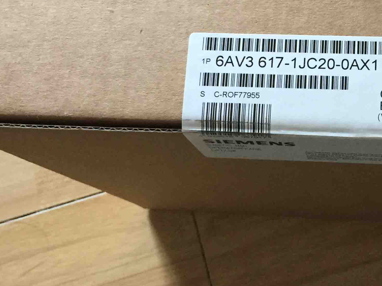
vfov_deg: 22.9
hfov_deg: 29.1
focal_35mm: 64
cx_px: 340
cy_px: 118
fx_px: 706
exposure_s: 1/33
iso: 320
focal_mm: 4.15
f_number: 2.2
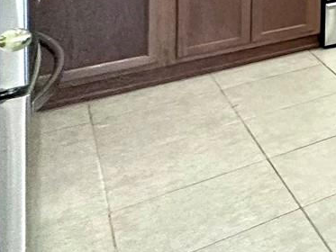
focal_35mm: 60
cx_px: 713
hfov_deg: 17.9
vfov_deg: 20.0
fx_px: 583
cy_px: -157
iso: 250
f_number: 2.2
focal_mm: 2.22
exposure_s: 1/120
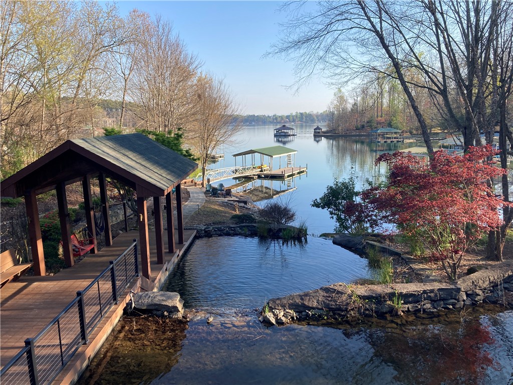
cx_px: 256
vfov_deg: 49.7
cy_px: 192
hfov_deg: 63.4
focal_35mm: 28
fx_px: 415
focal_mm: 3.99
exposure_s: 1/623
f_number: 1.8
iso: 20
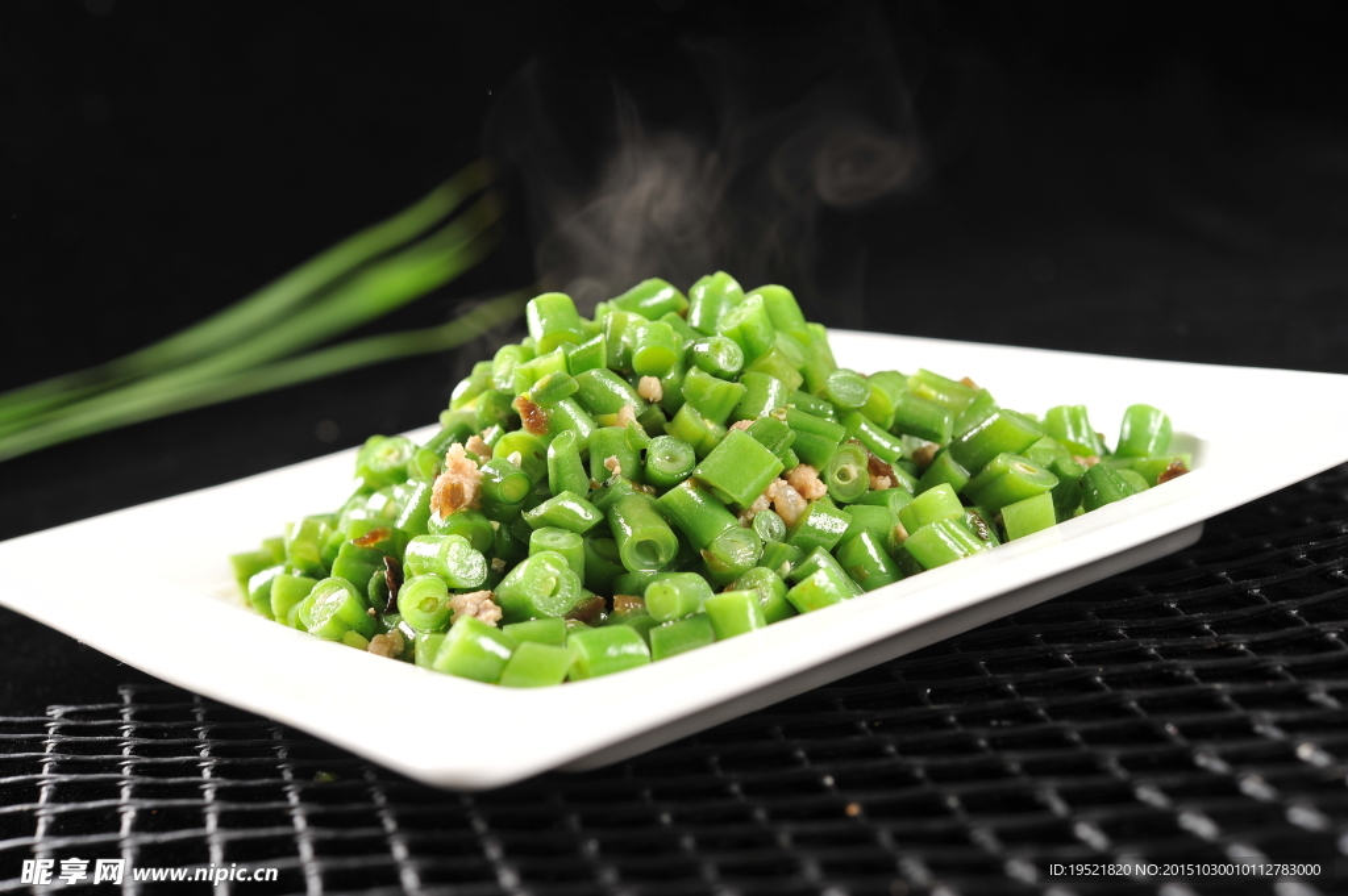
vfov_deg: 22.6
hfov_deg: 33.4
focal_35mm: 60
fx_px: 2245
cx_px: 674
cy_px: 448
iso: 200
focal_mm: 60
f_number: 8
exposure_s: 1/125
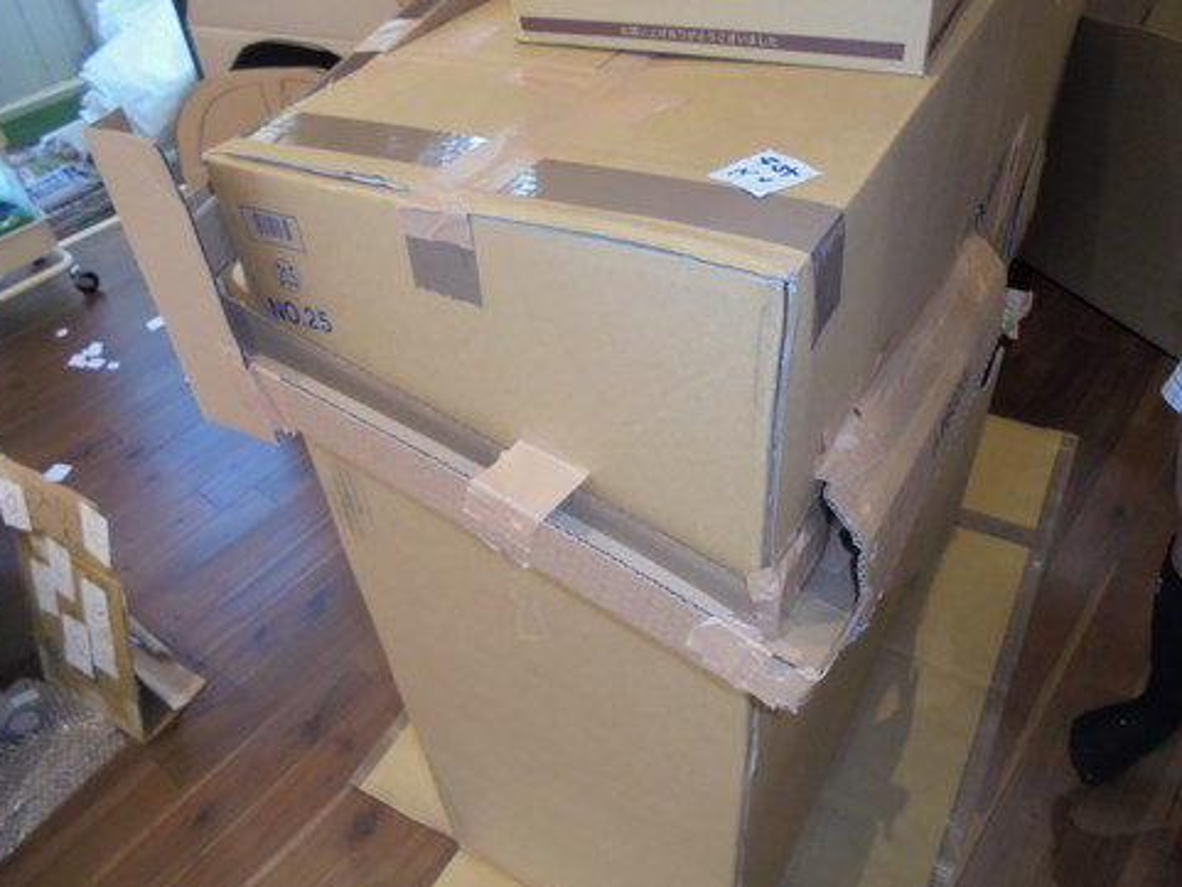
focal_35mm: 27
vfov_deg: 51.4
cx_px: 577
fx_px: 922
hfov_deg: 65.3
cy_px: 441
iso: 200
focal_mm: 4.6
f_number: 3.5
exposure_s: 1/30
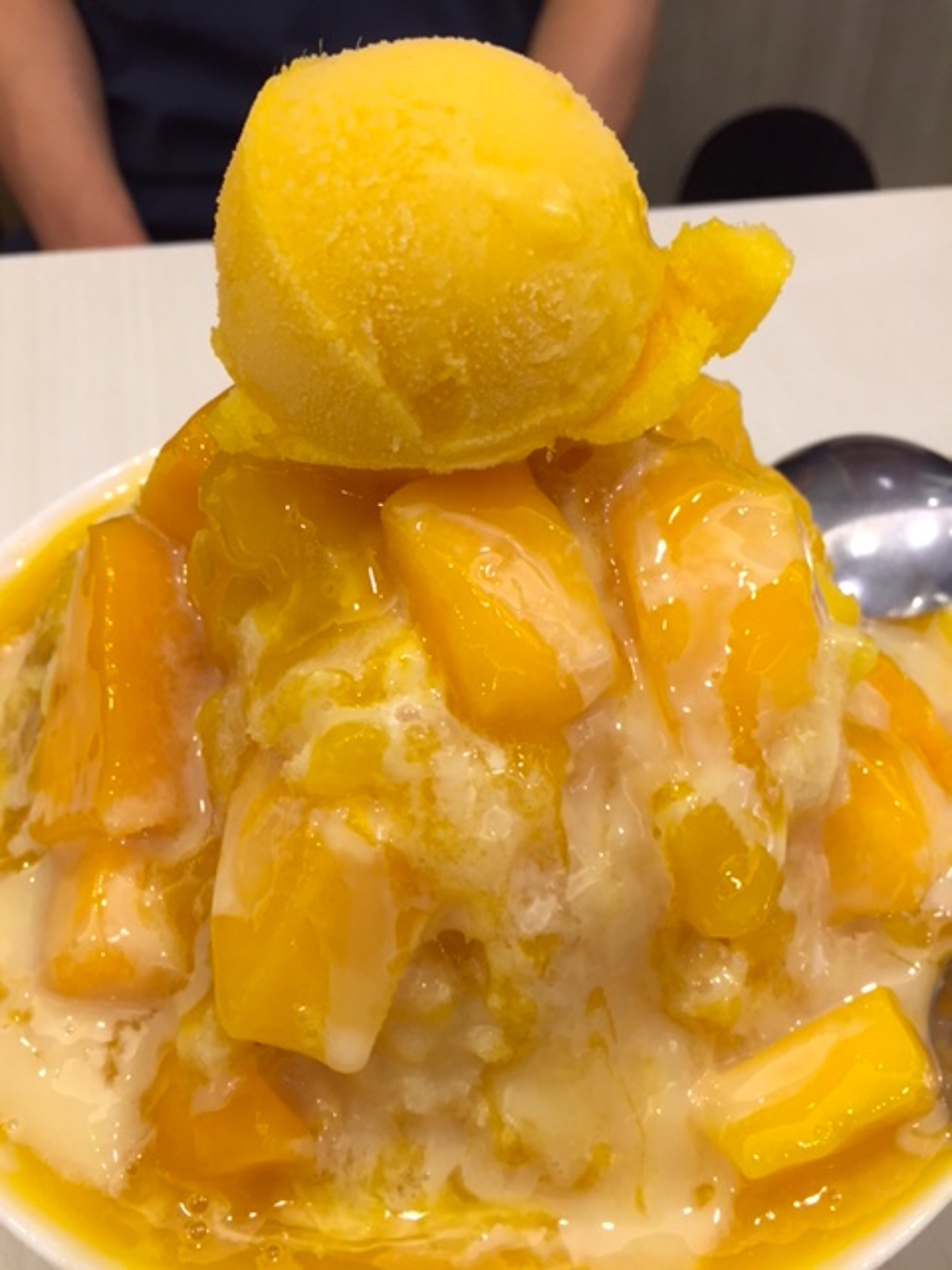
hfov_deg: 48.2
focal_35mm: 29
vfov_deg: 61.7
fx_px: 1063
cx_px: 476
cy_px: 635
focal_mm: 4.15
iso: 64
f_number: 2.2
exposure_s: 1/30
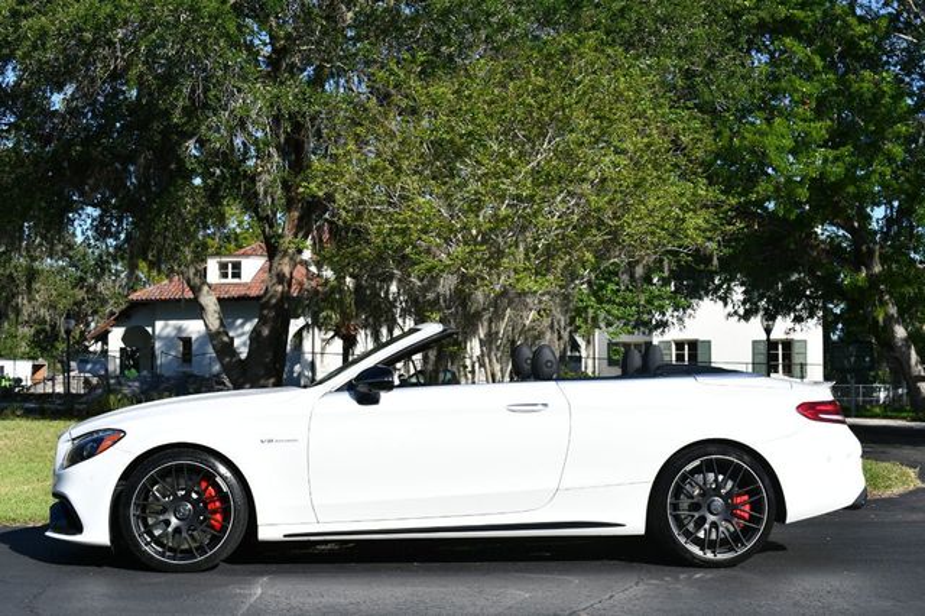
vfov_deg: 28.0
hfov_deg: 41.1
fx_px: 1233
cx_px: 462
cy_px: 308
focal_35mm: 48
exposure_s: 1/320
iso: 100
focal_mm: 32
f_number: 9
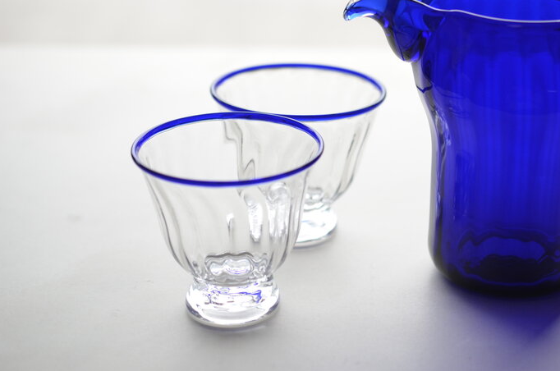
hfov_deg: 23.8
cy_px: 111
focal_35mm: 85
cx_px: 392
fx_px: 1320
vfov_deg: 16.0
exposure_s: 1/2000
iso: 640
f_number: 3
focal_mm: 40
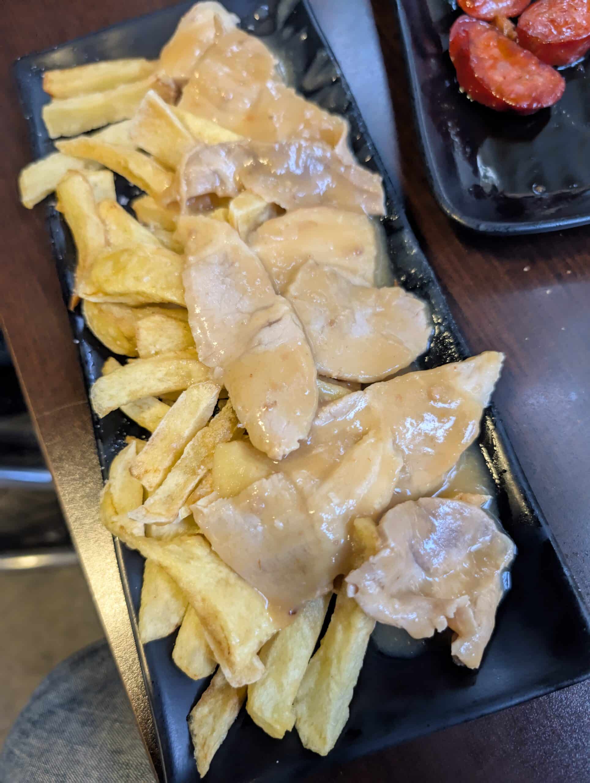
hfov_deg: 56.9
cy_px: 392
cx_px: 295
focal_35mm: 24
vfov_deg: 71.5
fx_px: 544
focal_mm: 6.9
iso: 694
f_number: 1.68
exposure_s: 1/56.3
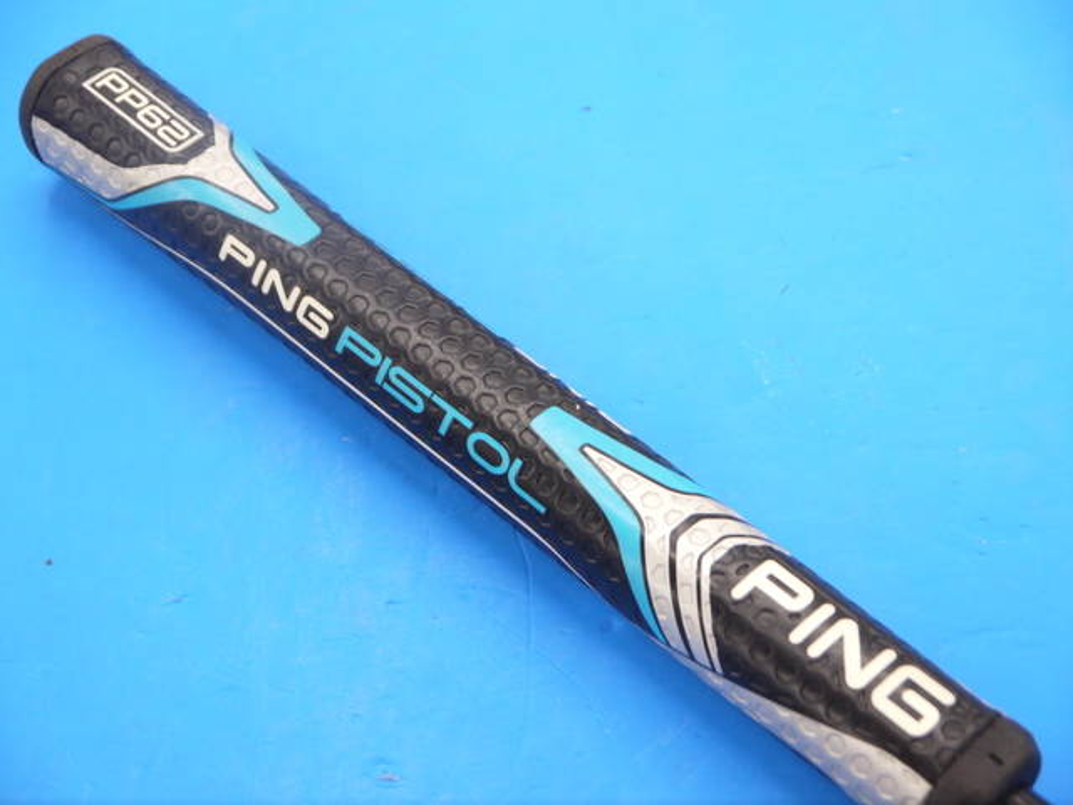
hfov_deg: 23.3
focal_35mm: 84
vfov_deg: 17.6
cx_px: 536
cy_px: 402
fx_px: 2604
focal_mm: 42
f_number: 5.6
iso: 640
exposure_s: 1/80
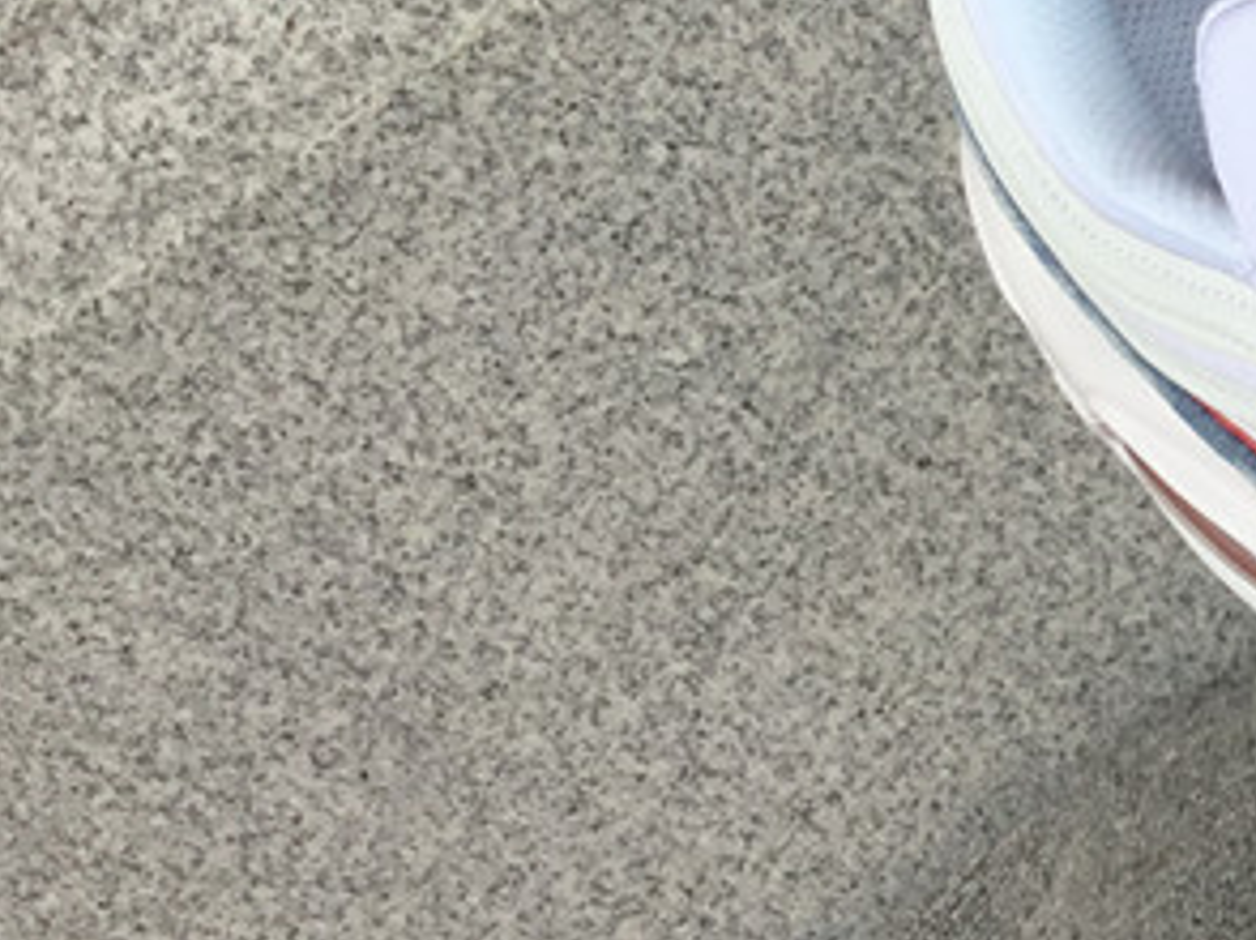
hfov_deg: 18.5
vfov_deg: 15.5
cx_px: 1850
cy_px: 408
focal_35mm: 95
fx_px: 3444
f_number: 2.4
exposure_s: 1/100
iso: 25
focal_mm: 3.3
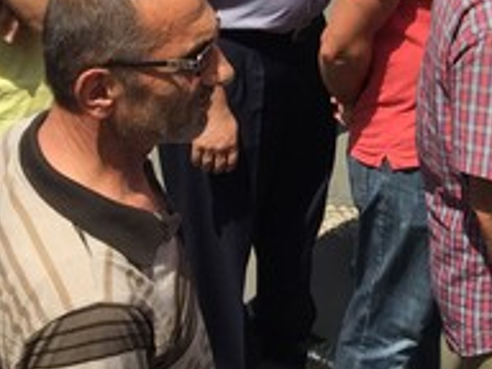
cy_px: -169
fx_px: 1436
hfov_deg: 18.8
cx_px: 520
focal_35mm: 101
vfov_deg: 13.8
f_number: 2.2
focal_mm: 4.15
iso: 32
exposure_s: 1/3049
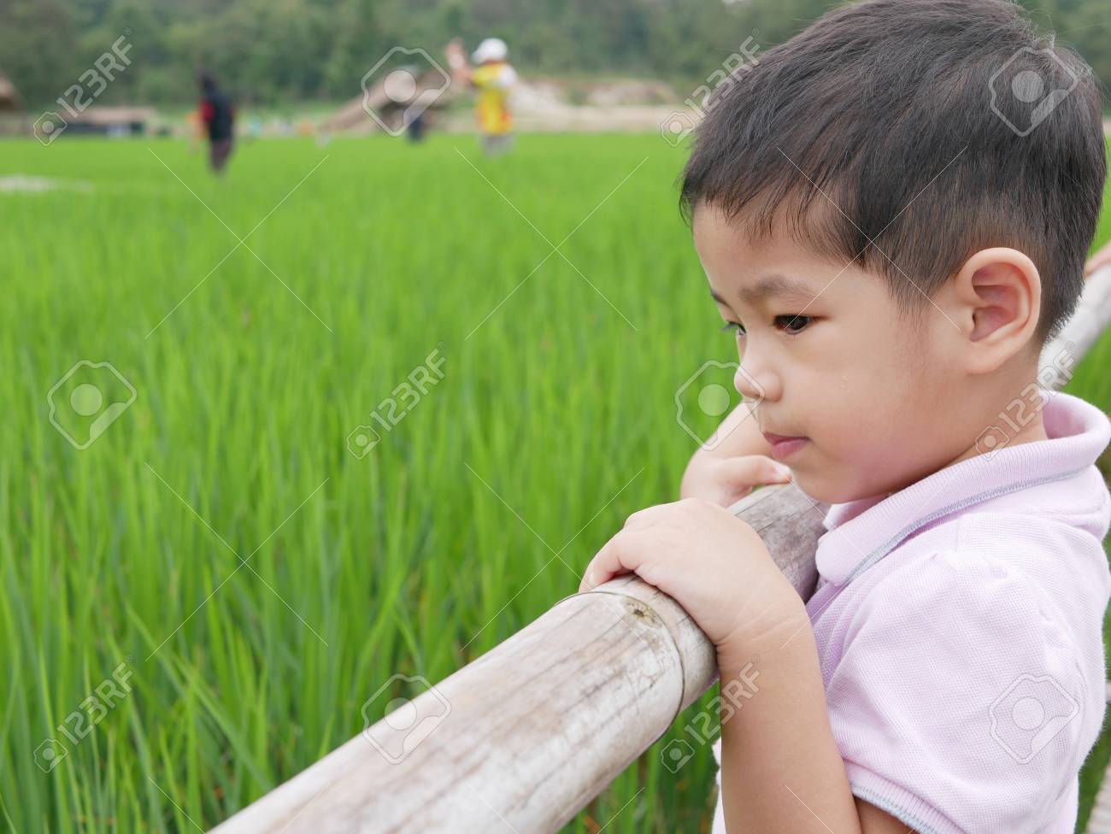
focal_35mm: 50
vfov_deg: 29.1
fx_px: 1605
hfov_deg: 38.2
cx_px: 556
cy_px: 417
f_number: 4.5
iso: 200
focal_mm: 25
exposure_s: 1/640
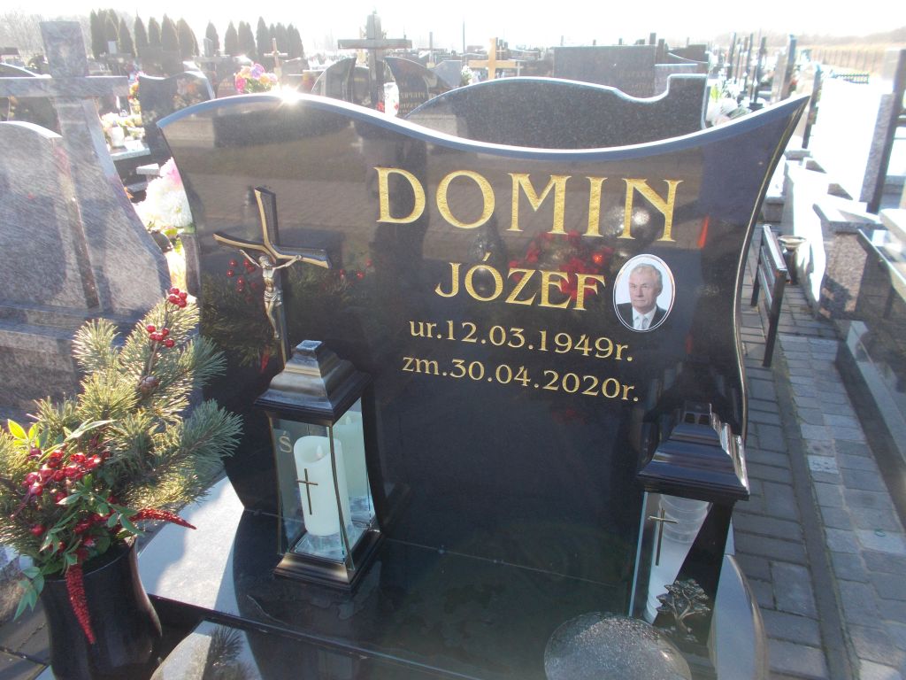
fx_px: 680
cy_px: 340
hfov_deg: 67.3
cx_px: 453
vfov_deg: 53.1
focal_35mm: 26
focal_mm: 4.6
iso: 80
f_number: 3.2
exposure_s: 1/125
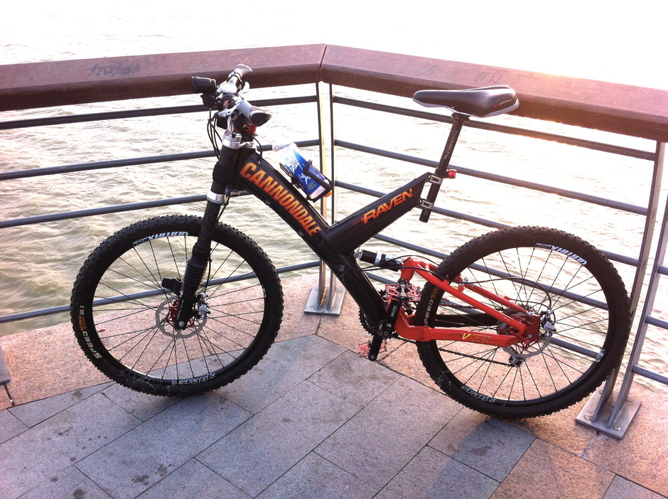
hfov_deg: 52.7
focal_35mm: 35
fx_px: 674
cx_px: 334
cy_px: 250
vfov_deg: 40.6
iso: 80
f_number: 2.8
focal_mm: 3.85
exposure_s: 1/153
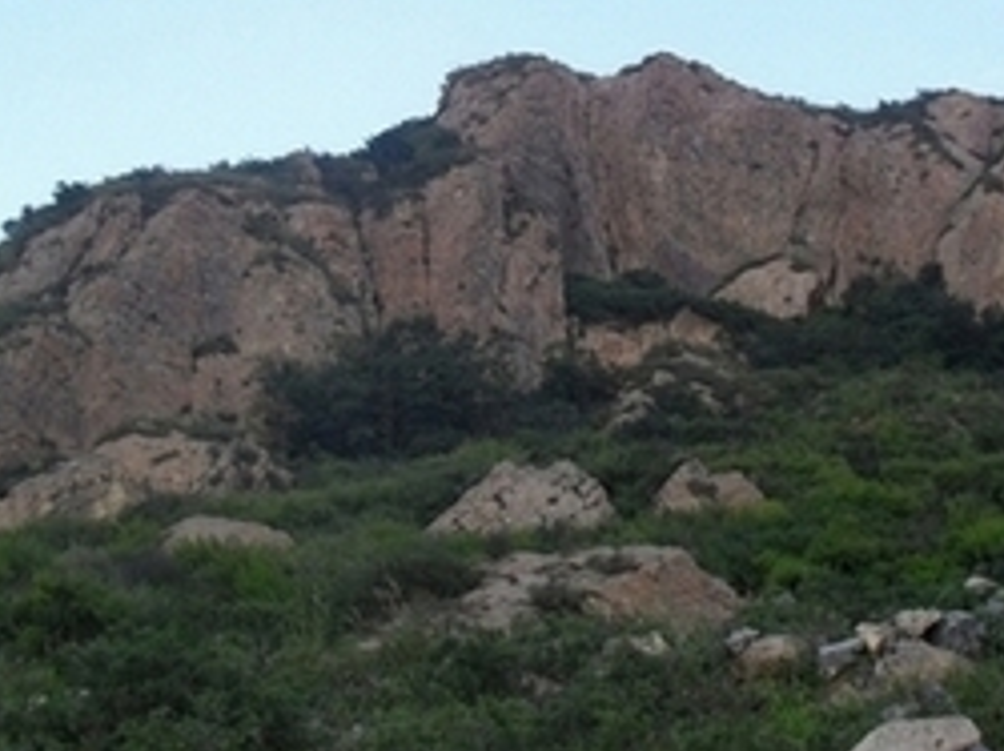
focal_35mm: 56
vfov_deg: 26.0
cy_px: 283
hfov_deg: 34.1
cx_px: 671
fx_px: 1623
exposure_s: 1/45
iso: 100
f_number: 3.2
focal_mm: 6.3
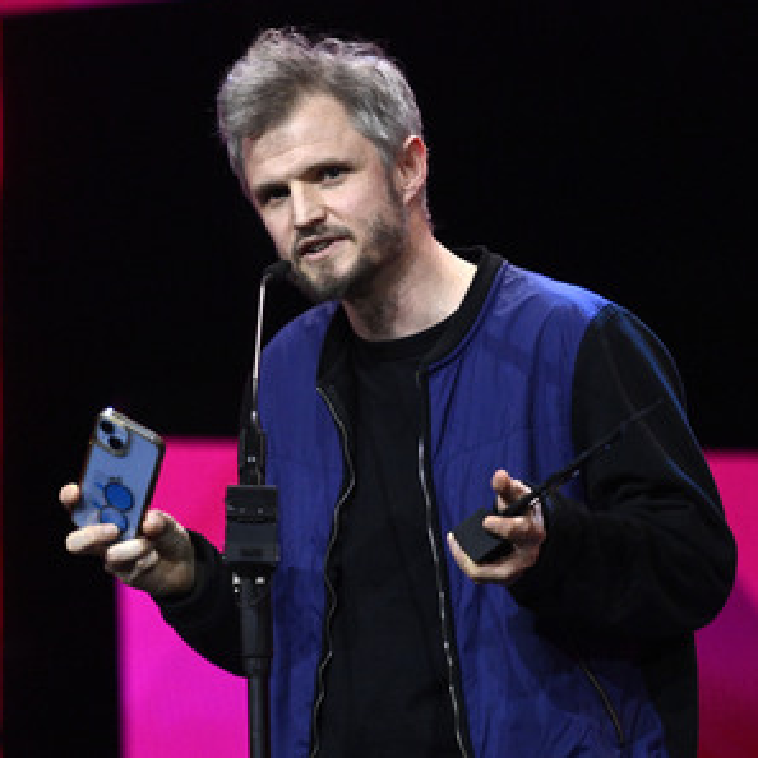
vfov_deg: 5.4
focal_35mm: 322
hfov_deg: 5.4
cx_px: 359
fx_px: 7977
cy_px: 378
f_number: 5.6
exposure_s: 1/250
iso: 10000
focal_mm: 250
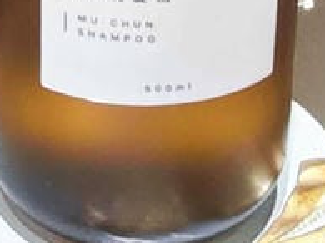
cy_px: -248
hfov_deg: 16.7
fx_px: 1098
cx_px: 68
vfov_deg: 11.4
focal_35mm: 117
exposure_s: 1/33.3
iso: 1000
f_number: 1.8
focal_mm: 2.03
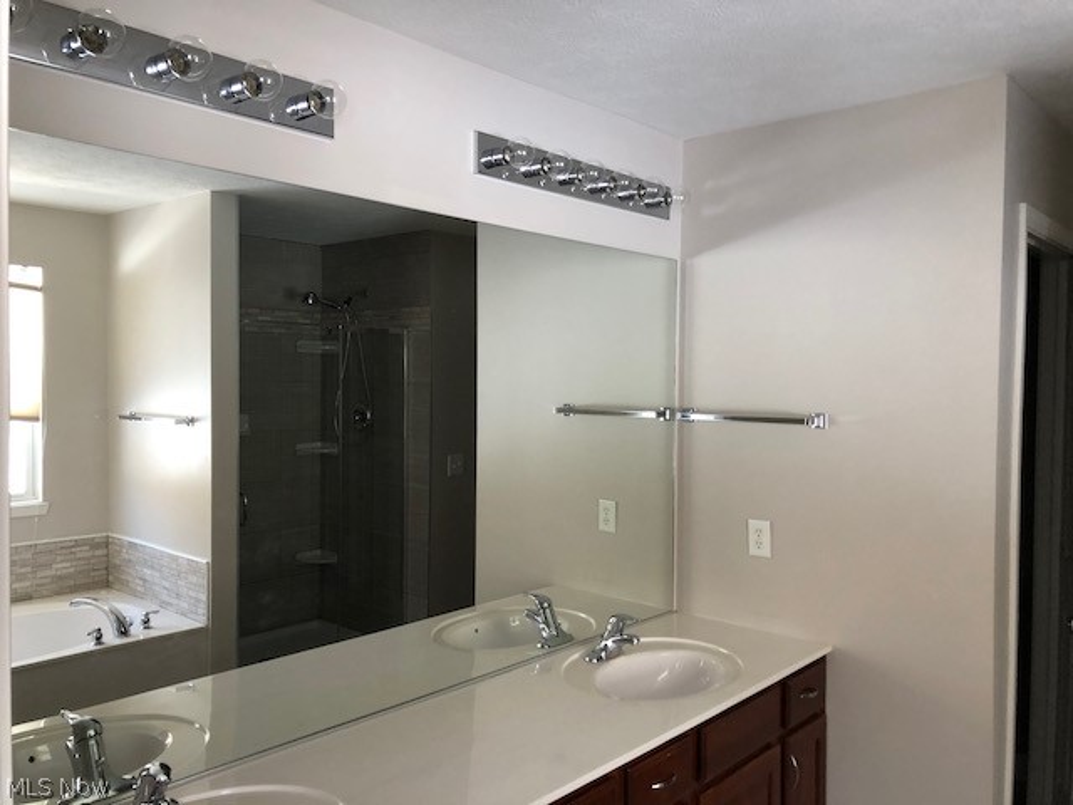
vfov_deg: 49.7
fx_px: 868
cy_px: 402
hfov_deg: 63.4
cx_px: 536
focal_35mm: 28
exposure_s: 1/30
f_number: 1.8
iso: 40
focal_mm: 4
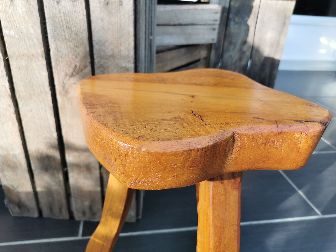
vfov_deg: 51.4
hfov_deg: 65.3
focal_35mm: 27
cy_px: 126
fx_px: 262
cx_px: 168
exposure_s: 1/255
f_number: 1.8
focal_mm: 5.58
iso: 50
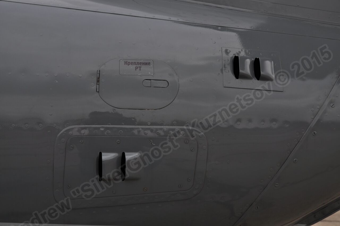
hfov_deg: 45.0
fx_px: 410
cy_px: 113
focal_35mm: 44
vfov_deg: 30.8
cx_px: 170
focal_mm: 29
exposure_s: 1/125
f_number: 5.6
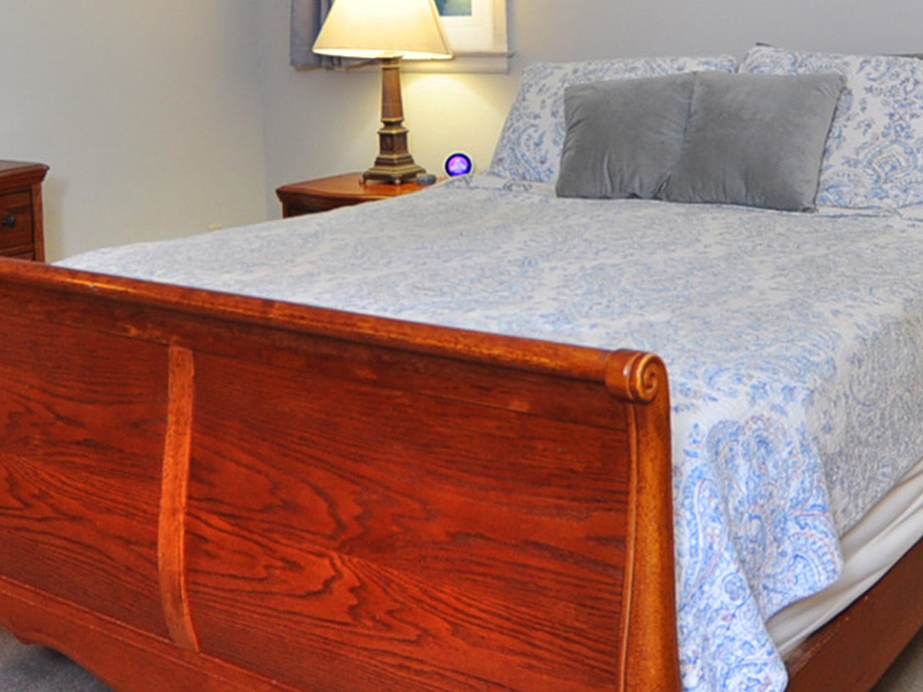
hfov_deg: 40.1
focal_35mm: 47
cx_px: 460
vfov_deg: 29.1
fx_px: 1265
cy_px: 41
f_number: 3.5
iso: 200
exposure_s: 1/25
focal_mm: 11
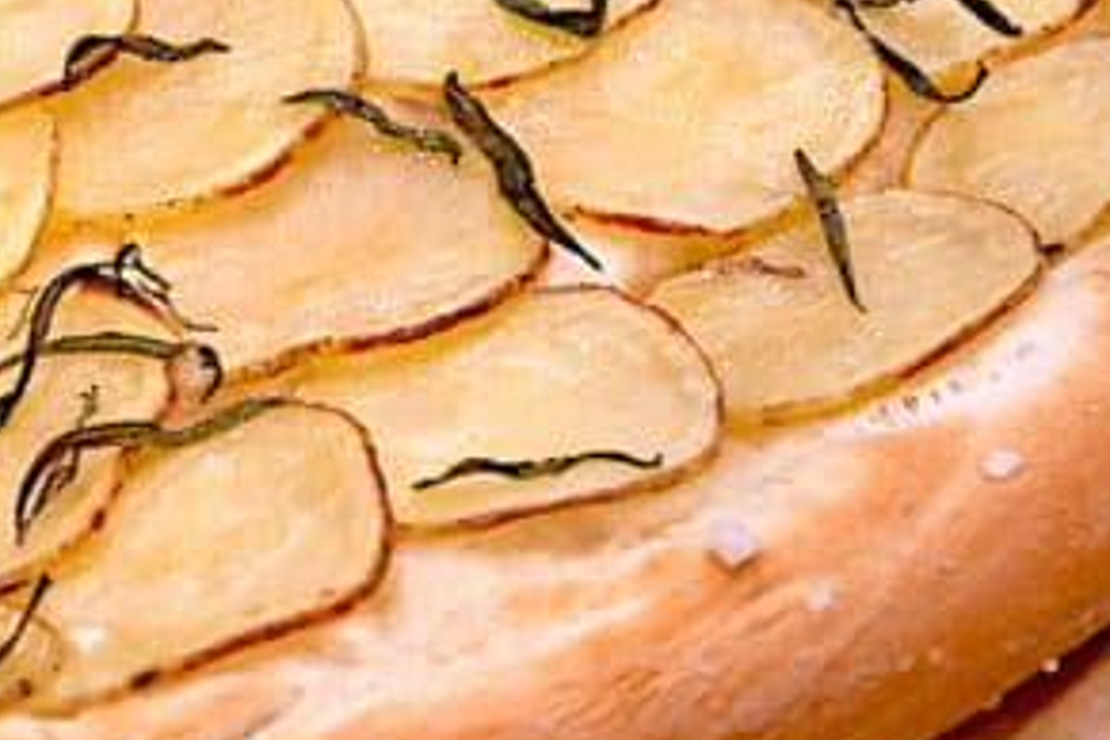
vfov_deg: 8.8
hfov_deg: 13.1
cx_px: 153
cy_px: 122
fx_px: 4810
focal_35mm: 156
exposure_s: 1/60
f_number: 4.5
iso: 640
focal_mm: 42
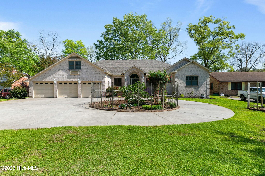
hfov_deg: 76.1
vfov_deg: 55.1
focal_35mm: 23
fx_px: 169
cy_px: 88
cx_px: 132
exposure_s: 1/250
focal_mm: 23
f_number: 9
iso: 200
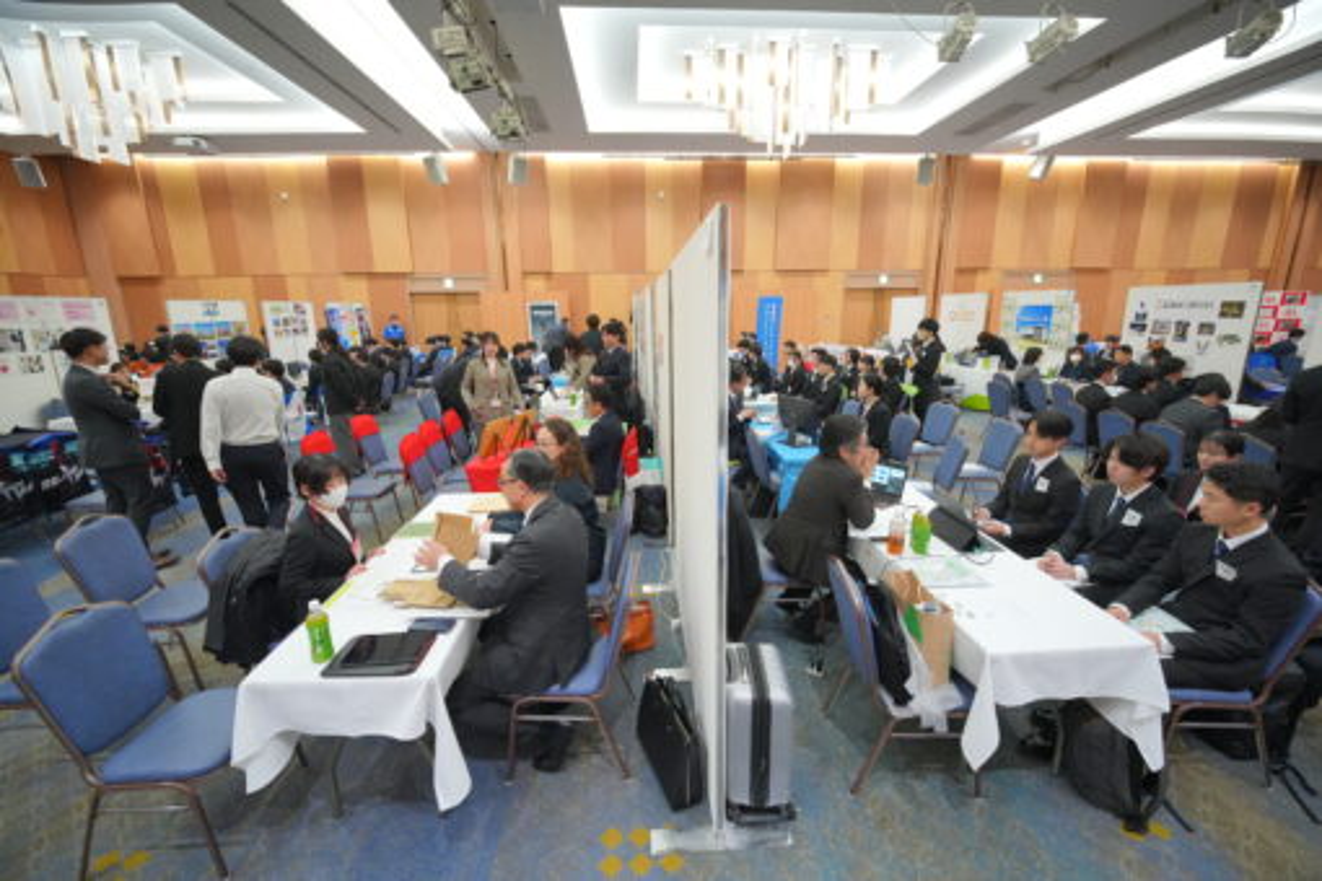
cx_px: 661
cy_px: 440
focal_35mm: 14
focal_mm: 14
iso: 5000
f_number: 4
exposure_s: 1/160
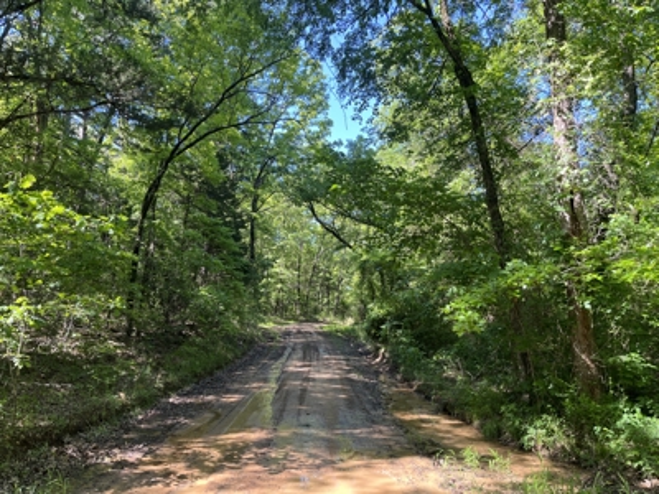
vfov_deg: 53.1
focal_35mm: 26
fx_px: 495
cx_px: 330
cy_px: 247
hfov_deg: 67.3
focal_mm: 5.1
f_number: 1.6
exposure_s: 1/148
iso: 40
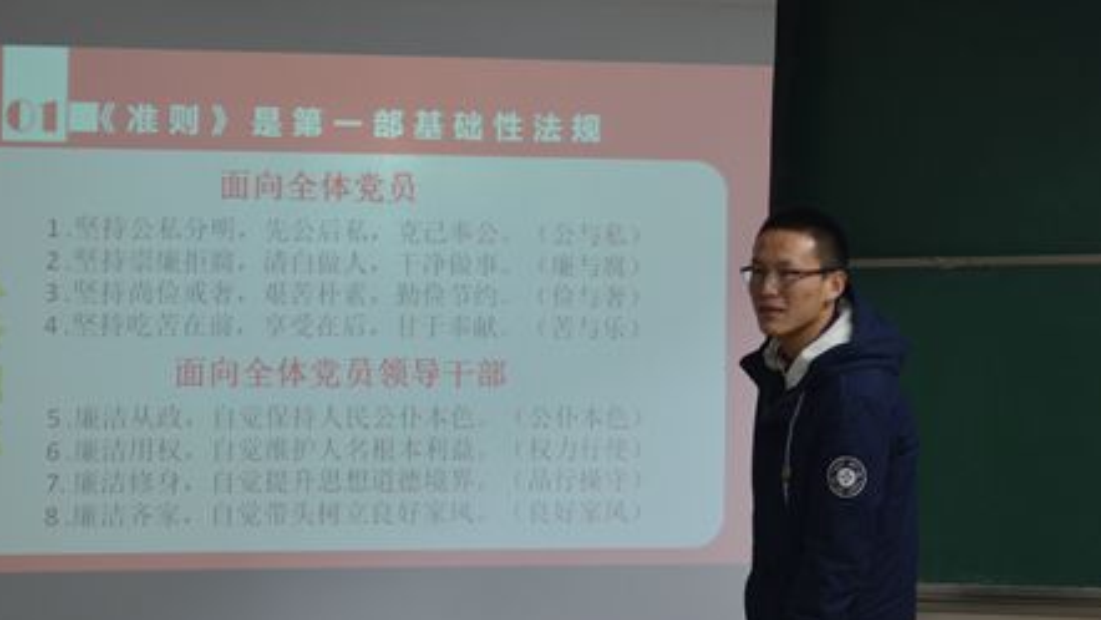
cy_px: 356
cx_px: 531
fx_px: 2366
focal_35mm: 81
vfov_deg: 14.9
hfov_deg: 26.2
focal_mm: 38
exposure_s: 1/50
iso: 800
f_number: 5
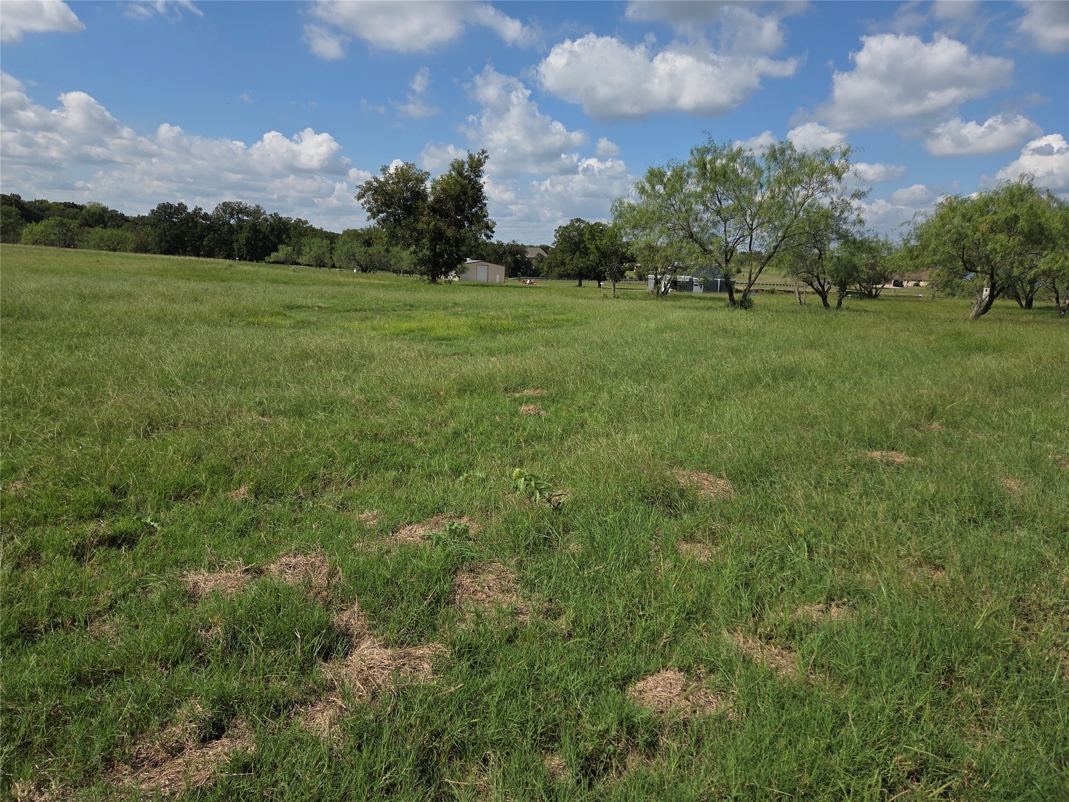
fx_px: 710
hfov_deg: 73.9
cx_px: 534
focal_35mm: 23
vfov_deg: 58.9
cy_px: 401
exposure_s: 1/7891
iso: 80
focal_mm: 5.4
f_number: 1.8
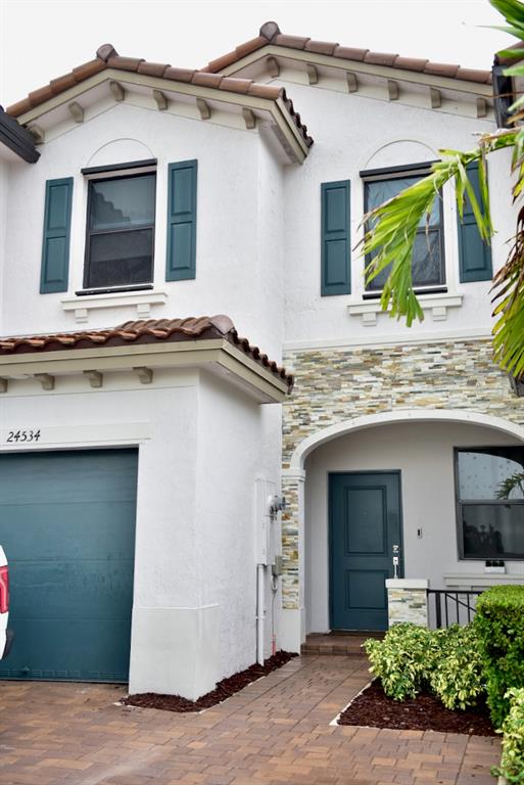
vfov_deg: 50.7
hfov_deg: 35.1
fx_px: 828
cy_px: 392
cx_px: 262
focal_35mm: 38
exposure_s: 1/400
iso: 500
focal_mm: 38
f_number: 3.2
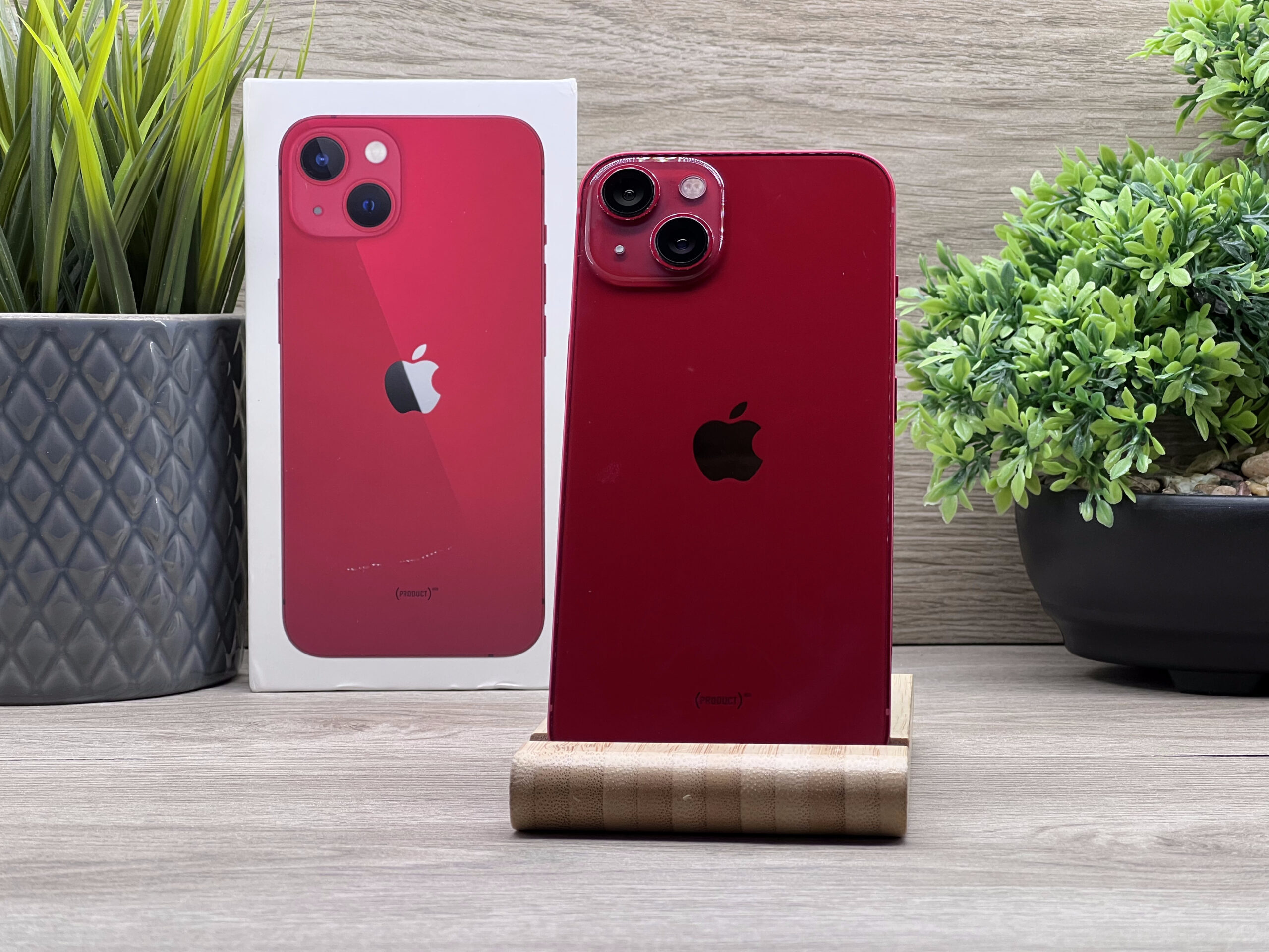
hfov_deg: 25.3
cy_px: 476
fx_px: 2823
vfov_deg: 19.1
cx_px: 634
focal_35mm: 77
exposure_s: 1/100
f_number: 2.8
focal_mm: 9
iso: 125
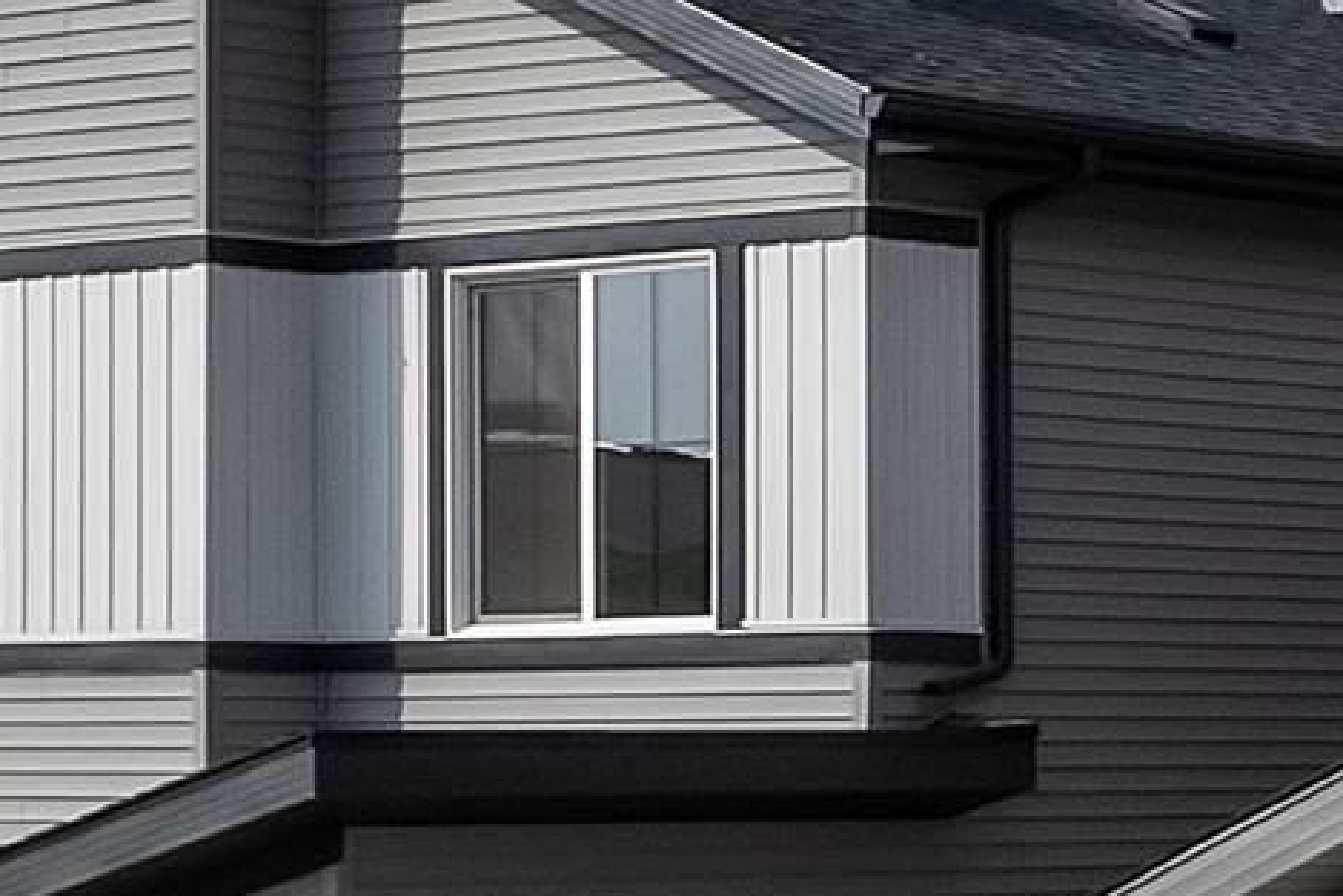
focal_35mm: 144
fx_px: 5373
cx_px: 2445
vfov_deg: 9.4
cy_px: 1188
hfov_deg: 12.9
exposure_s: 1/6000
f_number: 2.4
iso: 110
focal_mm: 8.38
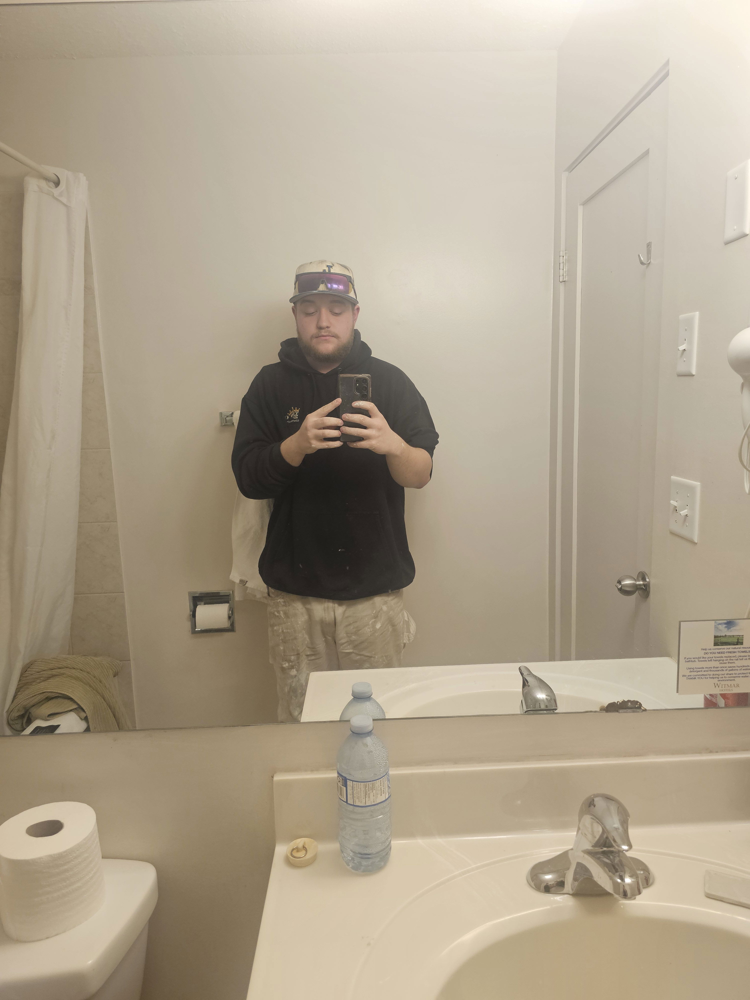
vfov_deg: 73.9
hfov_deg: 58.9
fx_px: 664
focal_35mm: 23
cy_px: 500
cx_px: 375
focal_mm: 6.3
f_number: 1.7
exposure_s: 1/120
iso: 250
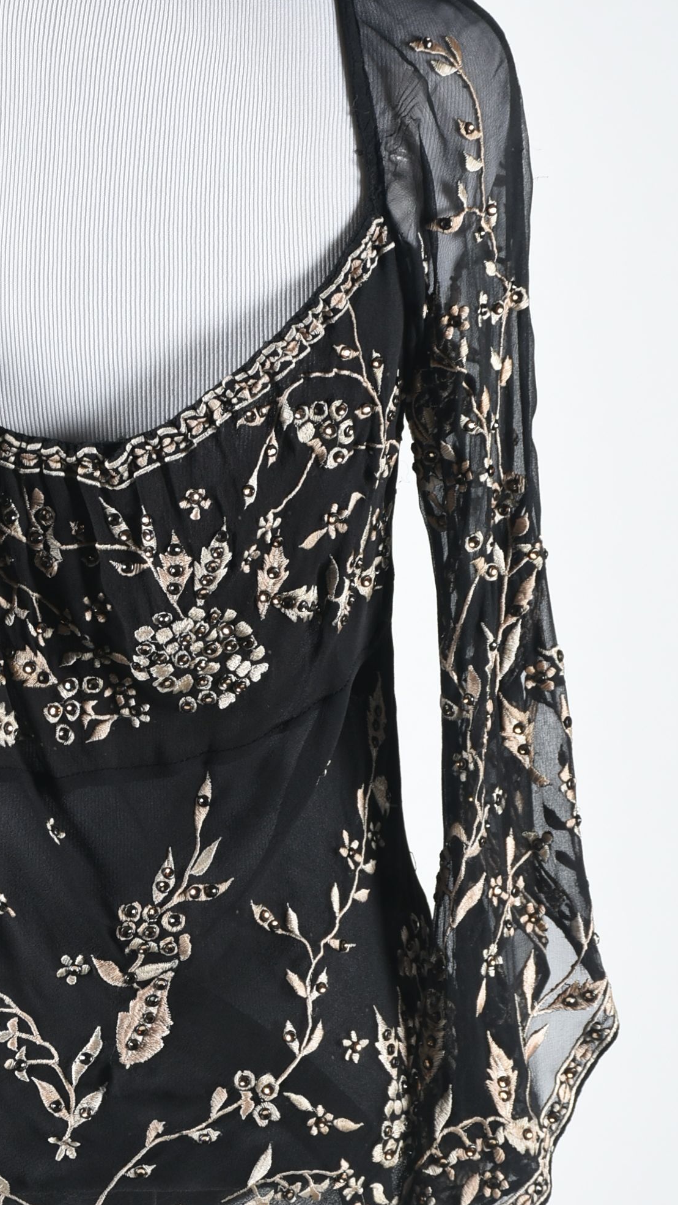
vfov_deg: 14.5
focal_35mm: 148
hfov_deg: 8.2
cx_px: 168
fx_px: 4729
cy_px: 696
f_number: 9
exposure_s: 1/125
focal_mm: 62
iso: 200
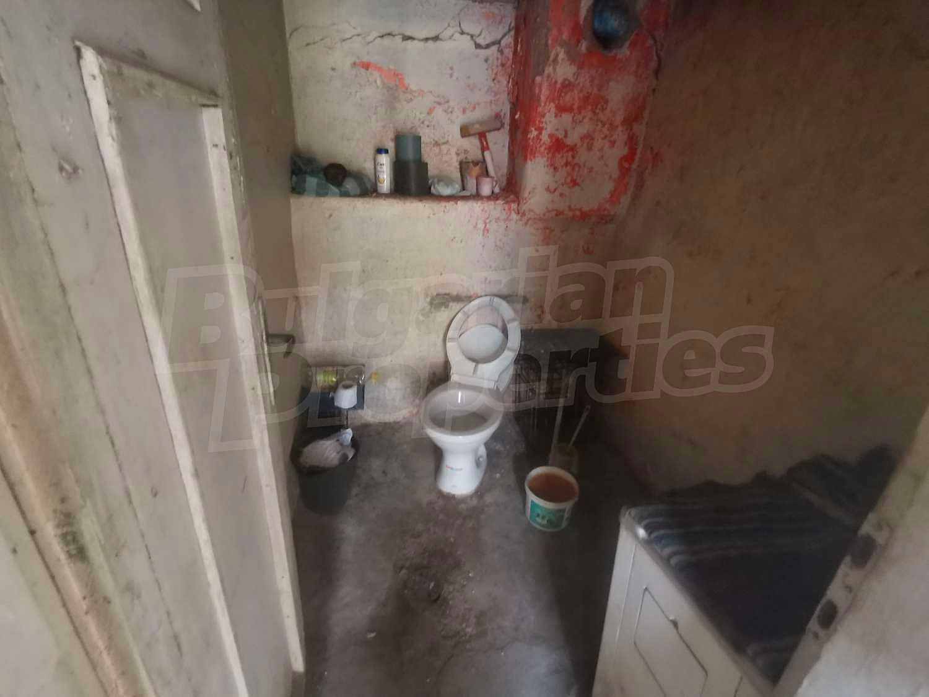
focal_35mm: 17
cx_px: 464
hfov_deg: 91.0
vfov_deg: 74.7
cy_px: 348
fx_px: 456
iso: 1600
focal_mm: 2.23
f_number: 2.2
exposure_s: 1/16.7
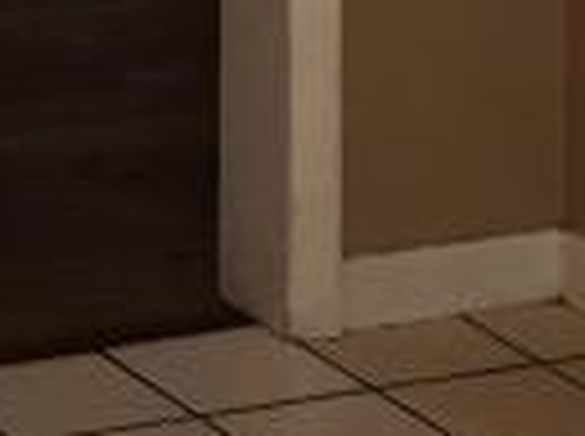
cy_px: -791
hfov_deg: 8.3
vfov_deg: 6.1
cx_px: -522
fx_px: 3863
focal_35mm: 229
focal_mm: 4.15
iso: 25
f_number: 2.2
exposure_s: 1/40
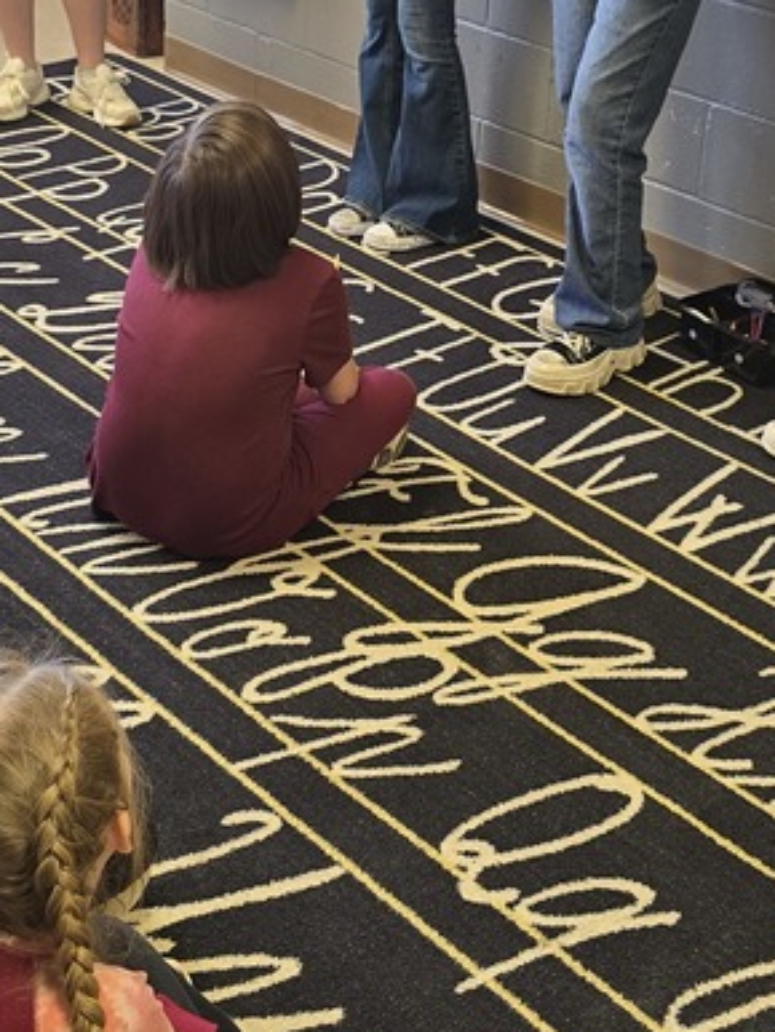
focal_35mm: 61
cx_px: 425
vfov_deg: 30.7
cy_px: 168
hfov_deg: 24.0
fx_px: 1819
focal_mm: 6.3
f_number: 1.7
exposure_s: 1/120
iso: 125
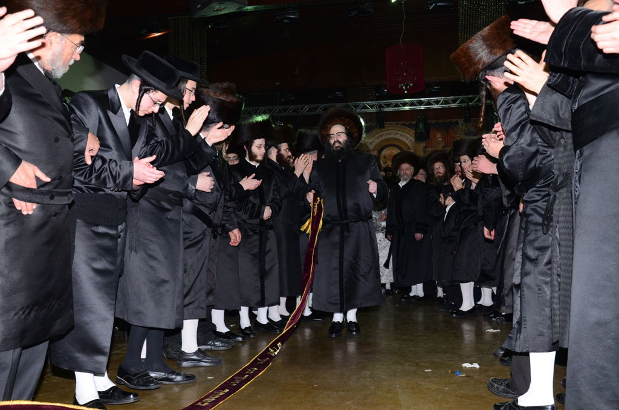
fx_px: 618
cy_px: 205
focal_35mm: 36
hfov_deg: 53.2
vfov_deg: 36.7
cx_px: 310
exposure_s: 1/80
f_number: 5.6
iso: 800
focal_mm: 24
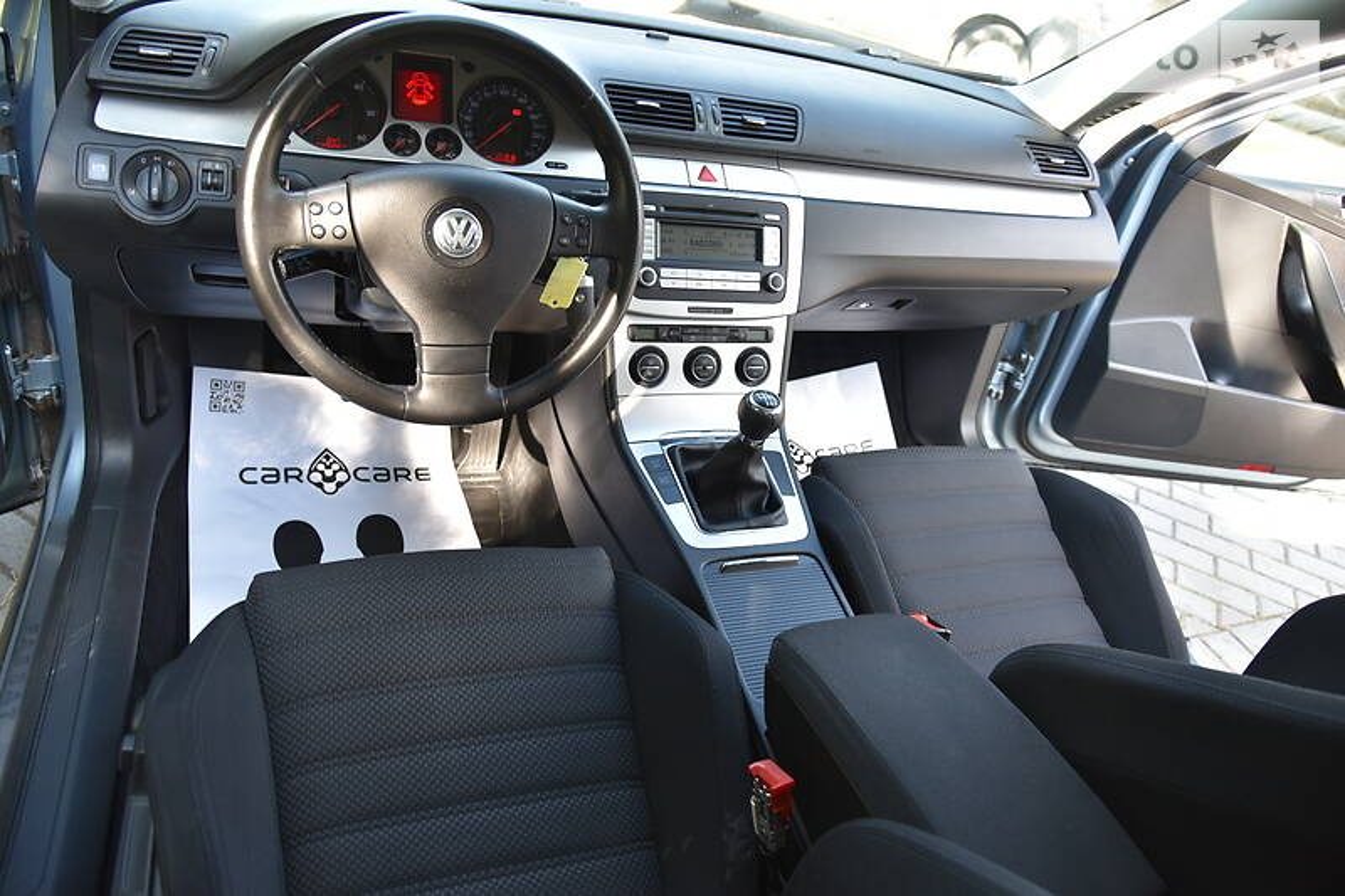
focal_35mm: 24
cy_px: 448
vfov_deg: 53.1
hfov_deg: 73.8
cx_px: 672
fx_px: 896
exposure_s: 1/80
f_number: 4.5
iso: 400
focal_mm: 24
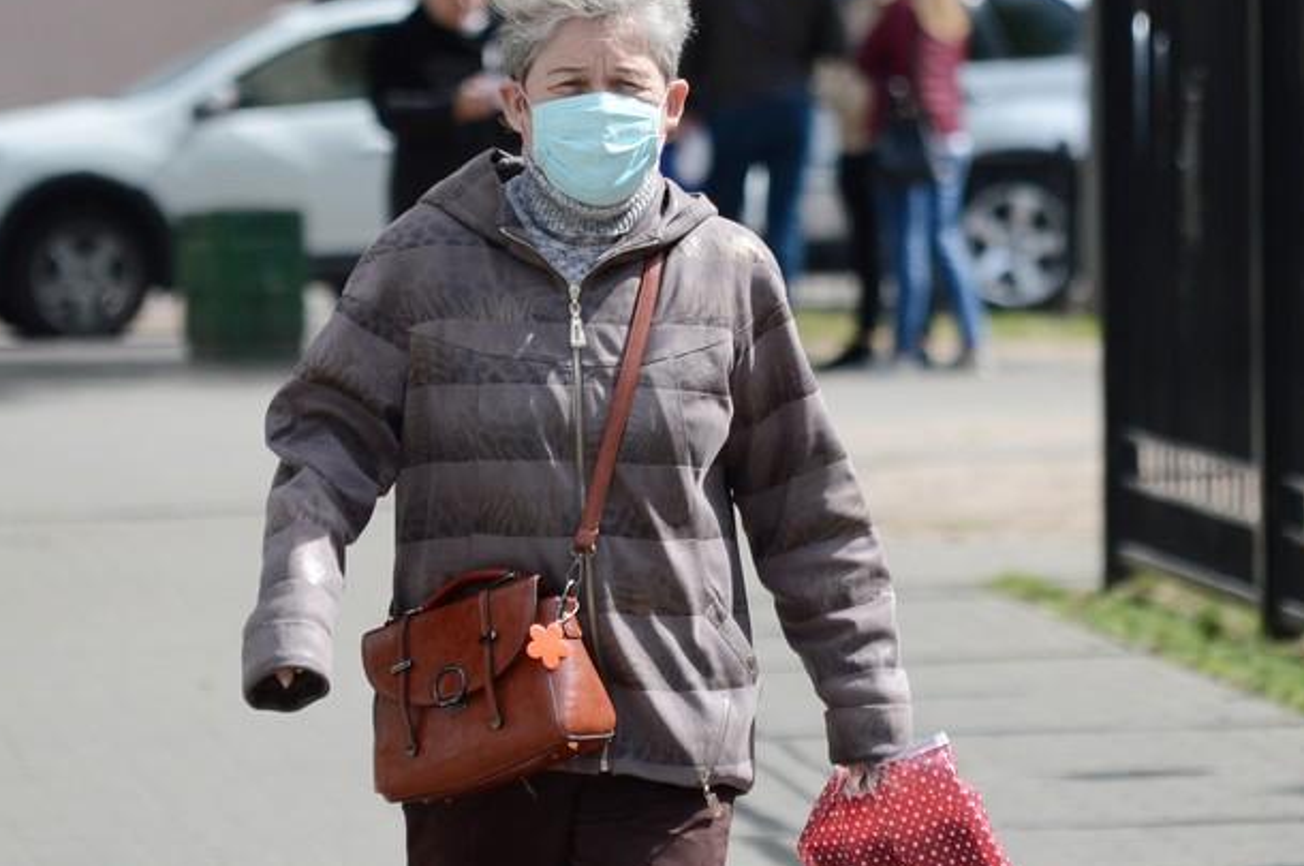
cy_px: 478
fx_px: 17797
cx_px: 727
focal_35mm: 492
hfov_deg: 4.2
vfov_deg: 2.8
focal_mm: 200
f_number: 5.6
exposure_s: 1/1250
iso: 400
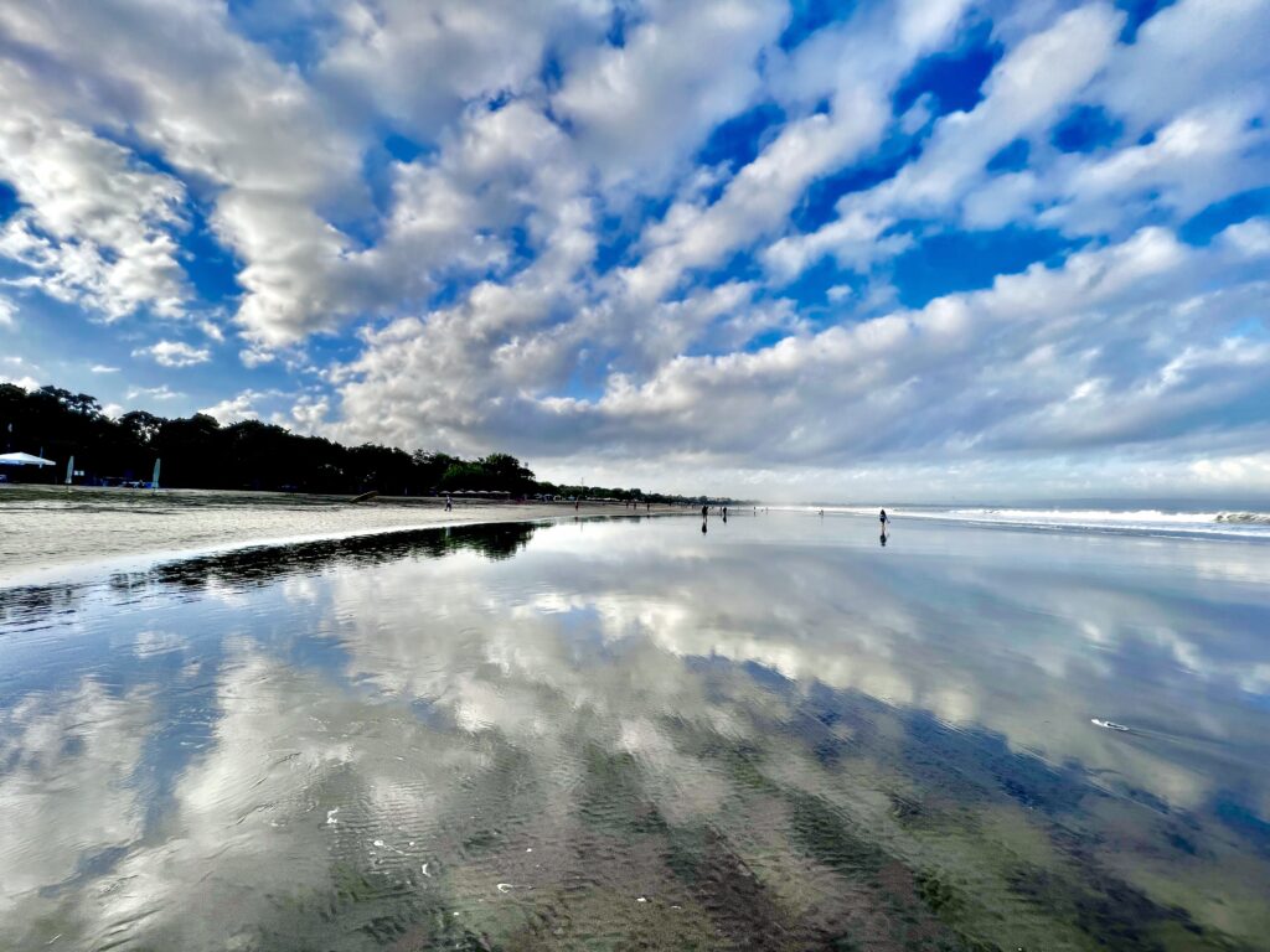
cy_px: 476
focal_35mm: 13
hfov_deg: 106.2
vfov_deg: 89.9
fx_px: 477
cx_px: 635
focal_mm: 1.57
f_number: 1.8
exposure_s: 1/1376
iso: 32
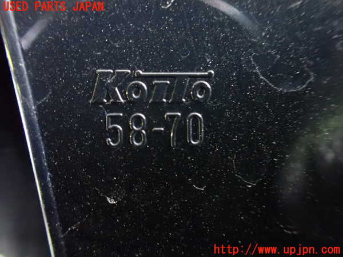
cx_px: 172
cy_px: 128
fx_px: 297
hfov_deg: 60.0
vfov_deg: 46.8
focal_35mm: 30
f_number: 2.3
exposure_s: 1/8
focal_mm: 5.4
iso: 1600
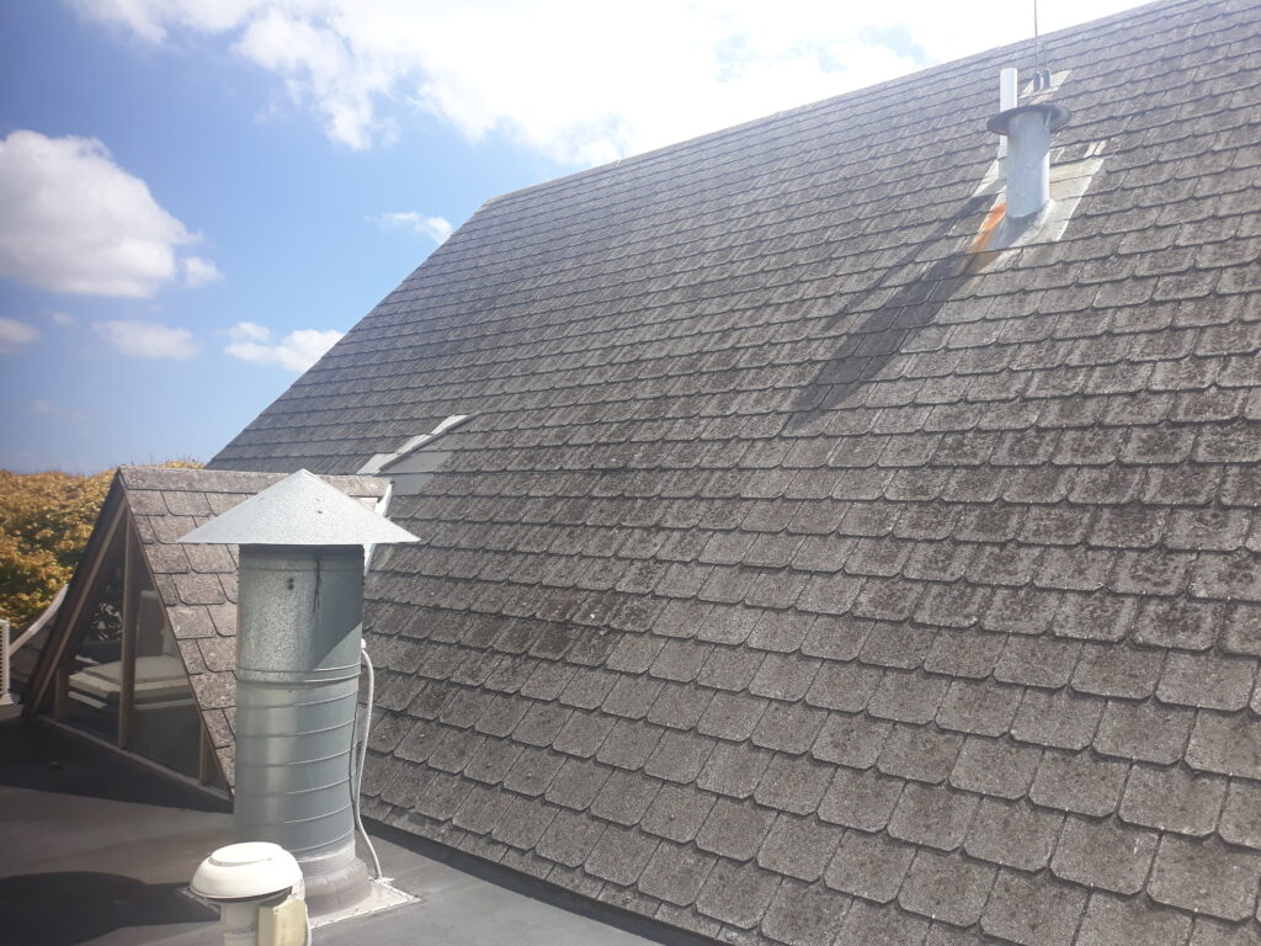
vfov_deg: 51.4
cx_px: 630
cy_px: 473
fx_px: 984
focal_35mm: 27
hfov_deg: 65.3
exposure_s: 1/978
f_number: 1.7
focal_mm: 3.71
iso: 40
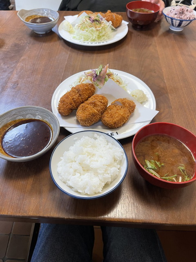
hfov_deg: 54.9
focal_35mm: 25
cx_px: 98
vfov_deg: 69.4
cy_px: 131
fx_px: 189
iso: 100
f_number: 1.6
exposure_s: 1/60
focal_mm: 5.1
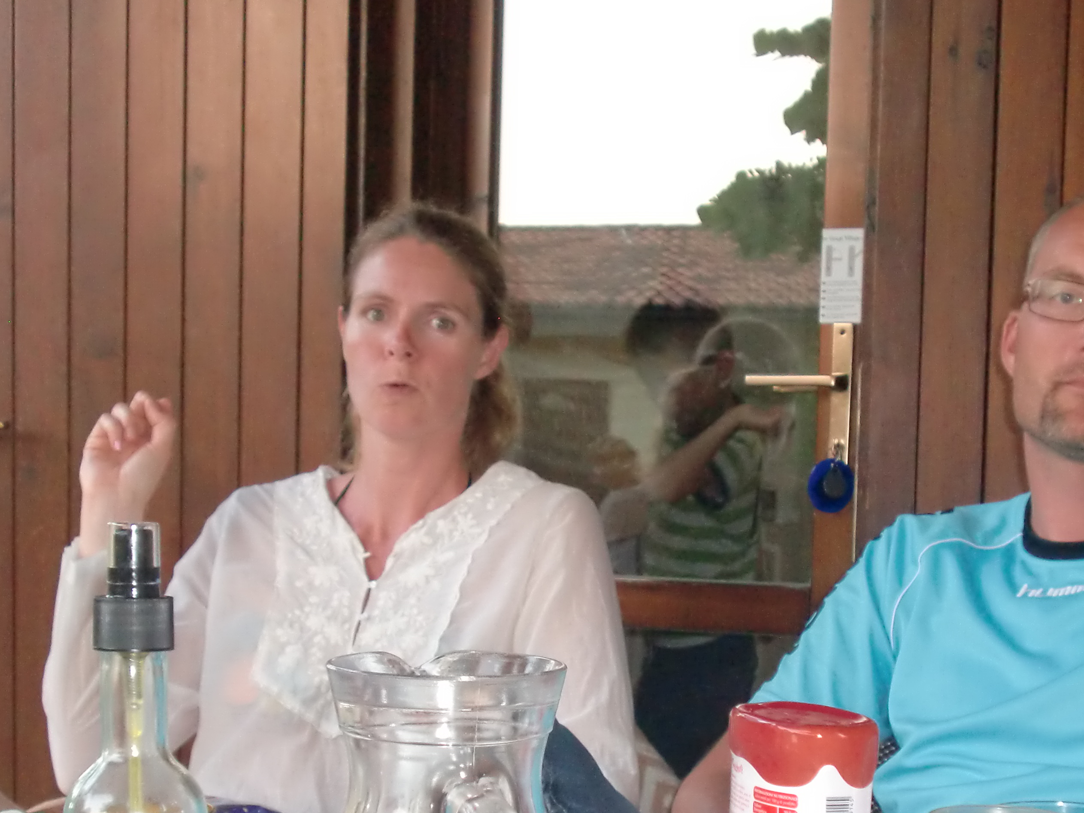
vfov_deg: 25.3
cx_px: 604
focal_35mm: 57
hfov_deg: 33.7
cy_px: 636
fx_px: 1785
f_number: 3.1
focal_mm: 6.51
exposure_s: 1/60
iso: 400
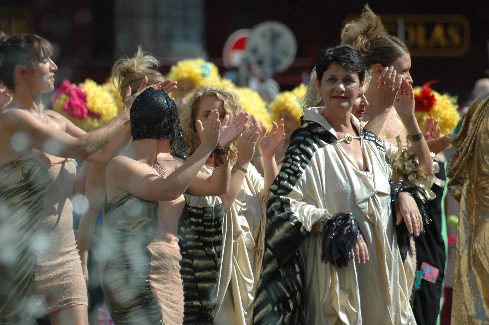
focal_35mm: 526
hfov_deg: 3.9
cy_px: 154
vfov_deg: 2.6
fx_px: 7139
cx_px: 208
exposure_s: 1/1600
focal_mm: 300
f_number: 5.6
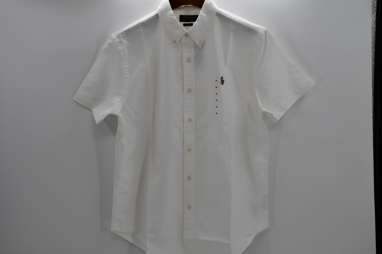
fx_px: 509
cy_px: 127
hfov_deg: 41.1
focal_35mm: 48
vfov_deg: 28.1
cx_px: 191
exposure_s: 1/250
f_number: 8
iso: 200
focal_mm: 32
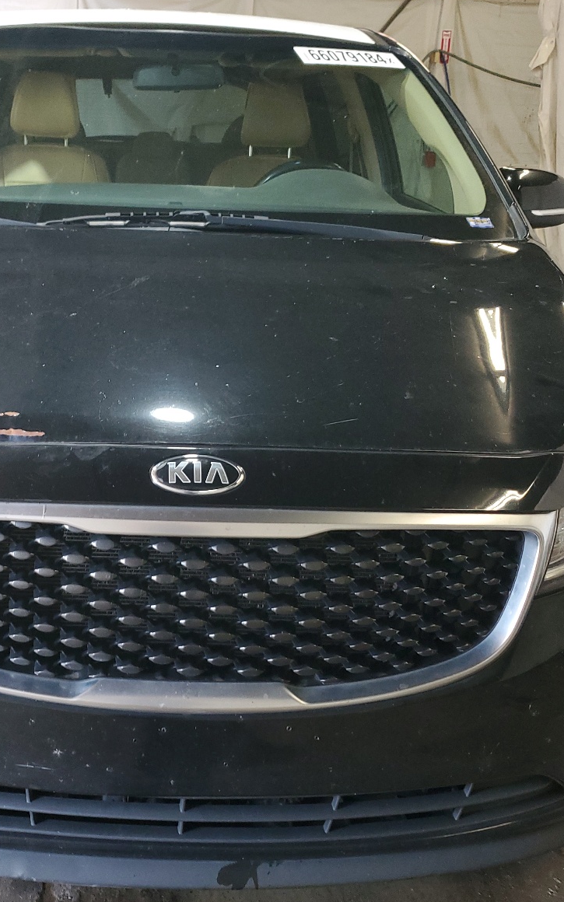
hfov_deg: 33.2
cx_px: 175
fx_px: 935
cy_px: 460
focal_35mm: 38
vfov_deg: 51.5
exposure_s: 1/60.2
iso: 112
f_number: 1.5
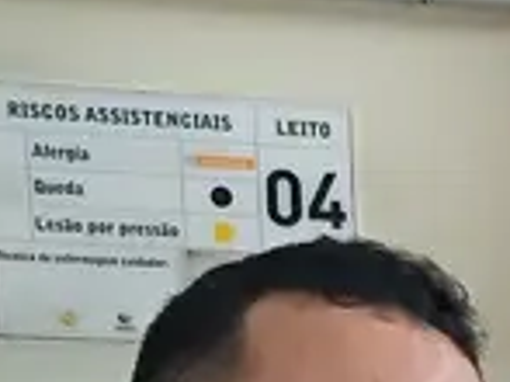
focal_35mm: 146
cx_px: 1138
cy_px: 811
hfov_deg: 11.6
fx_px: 2149
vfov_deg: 9.4
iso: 320
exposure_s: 1/40
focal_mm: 4.65
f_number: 1.8
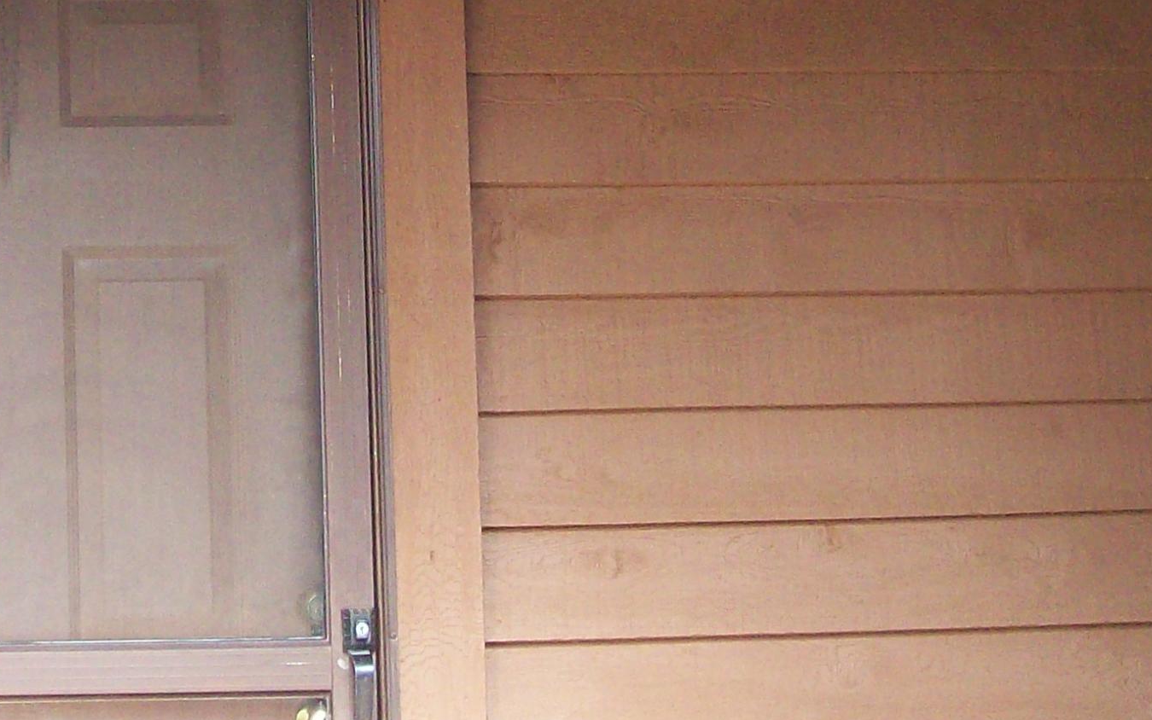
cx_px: 176
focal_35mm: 106
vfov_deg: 12.3
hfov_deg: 19.4
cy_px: 113
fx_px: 3328
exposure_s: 1/86.6
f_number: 3
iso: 200
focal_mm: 7.6
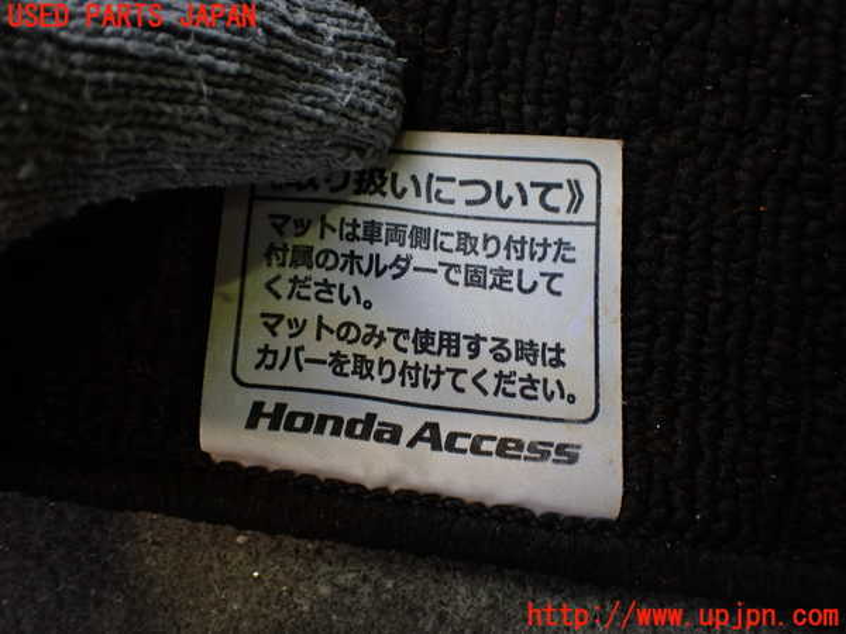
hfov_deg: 60.0
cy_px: 317
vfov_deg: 46.8
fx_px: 733
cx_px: 423
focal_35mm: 30
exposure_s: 1/125
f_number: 2.3
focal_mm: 5.4
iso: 250
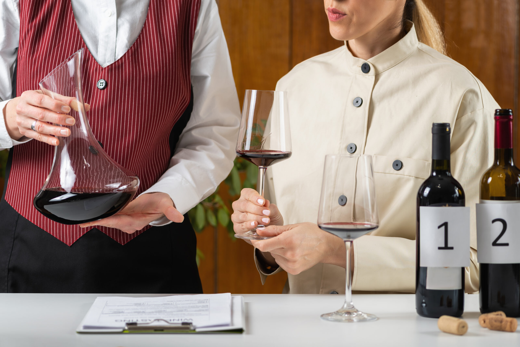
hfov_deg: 19.5
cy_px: 174
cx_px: 260
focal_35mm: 105
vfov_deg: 13.0
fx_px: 1516
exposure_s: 1/200
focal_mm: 105
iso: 64
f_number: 5
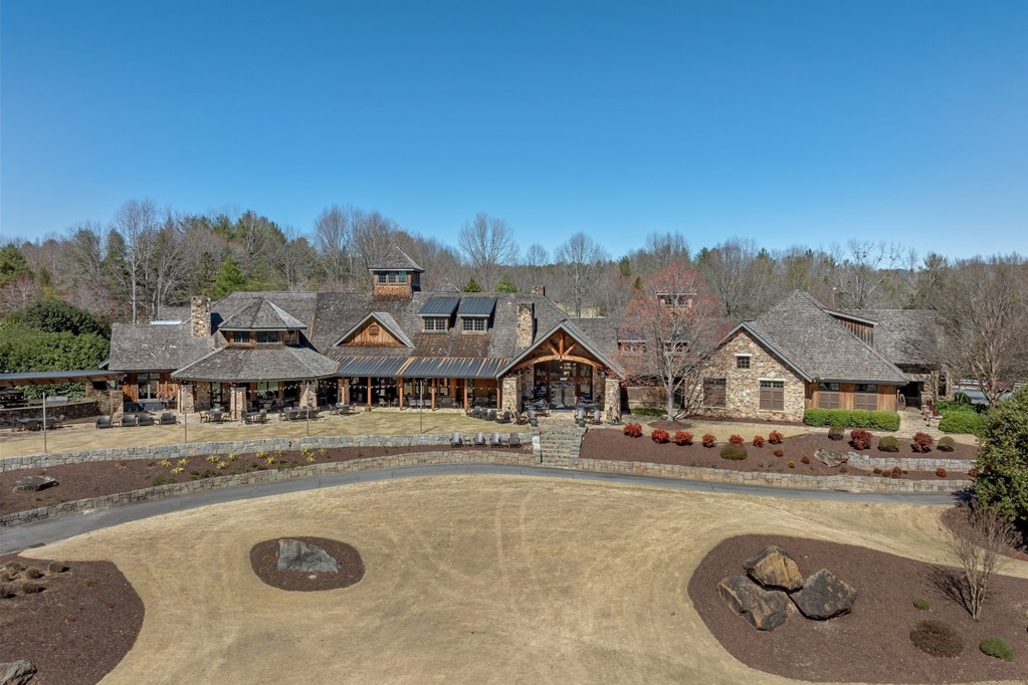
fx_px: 714
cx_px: 514
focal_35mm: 25
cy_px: 332
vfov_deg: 51.3
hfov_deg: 71.5
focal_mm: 12.29
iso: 100
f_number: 9
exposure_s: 1/320
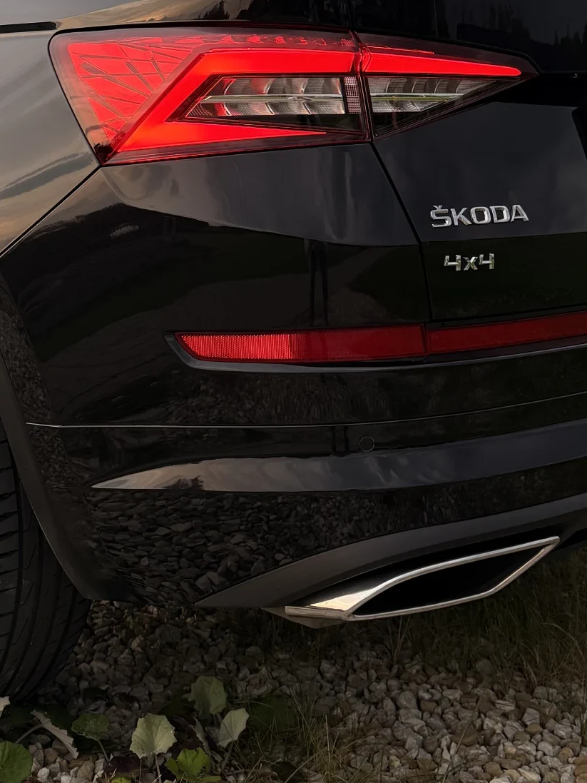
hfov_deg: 26.1
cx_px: 270
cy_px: 226
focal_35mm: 56
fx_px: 1266
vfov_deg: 33.9
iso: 200
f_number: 1.78
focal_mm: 6.76
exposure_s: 1/216
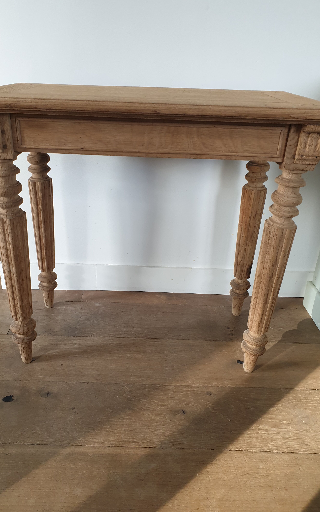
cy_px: 256
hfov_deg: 44.4
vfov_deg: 66.5
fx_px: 391
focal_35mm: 28
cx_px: 140
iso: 100
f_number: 2.4
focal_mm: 4.3
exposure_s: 1/50
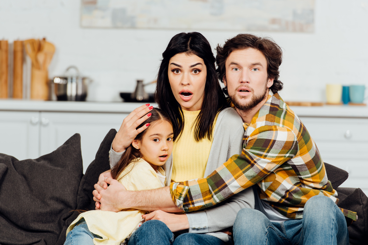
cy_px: 122
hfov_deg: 10.3
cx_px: 184
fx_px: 2045
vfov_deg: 6.9
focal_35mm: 200
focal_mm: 200
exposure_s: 1/160
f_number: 4
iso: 160
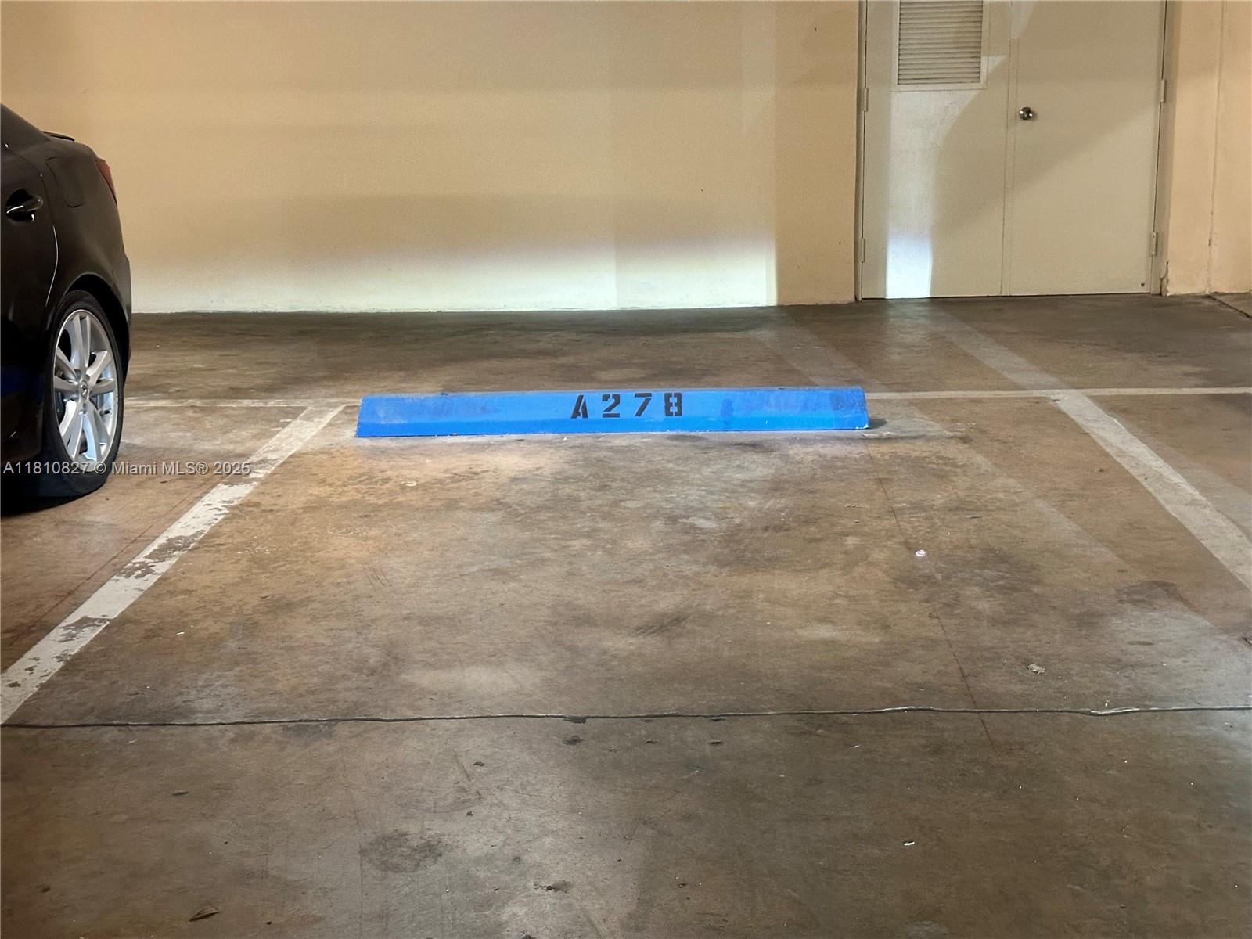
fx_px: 1736
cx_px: 626
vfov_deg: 30.3
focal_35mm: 48
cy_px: 470
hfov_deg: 39.7
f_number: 1.78
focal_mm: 6.86
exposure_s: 1/40
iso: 400
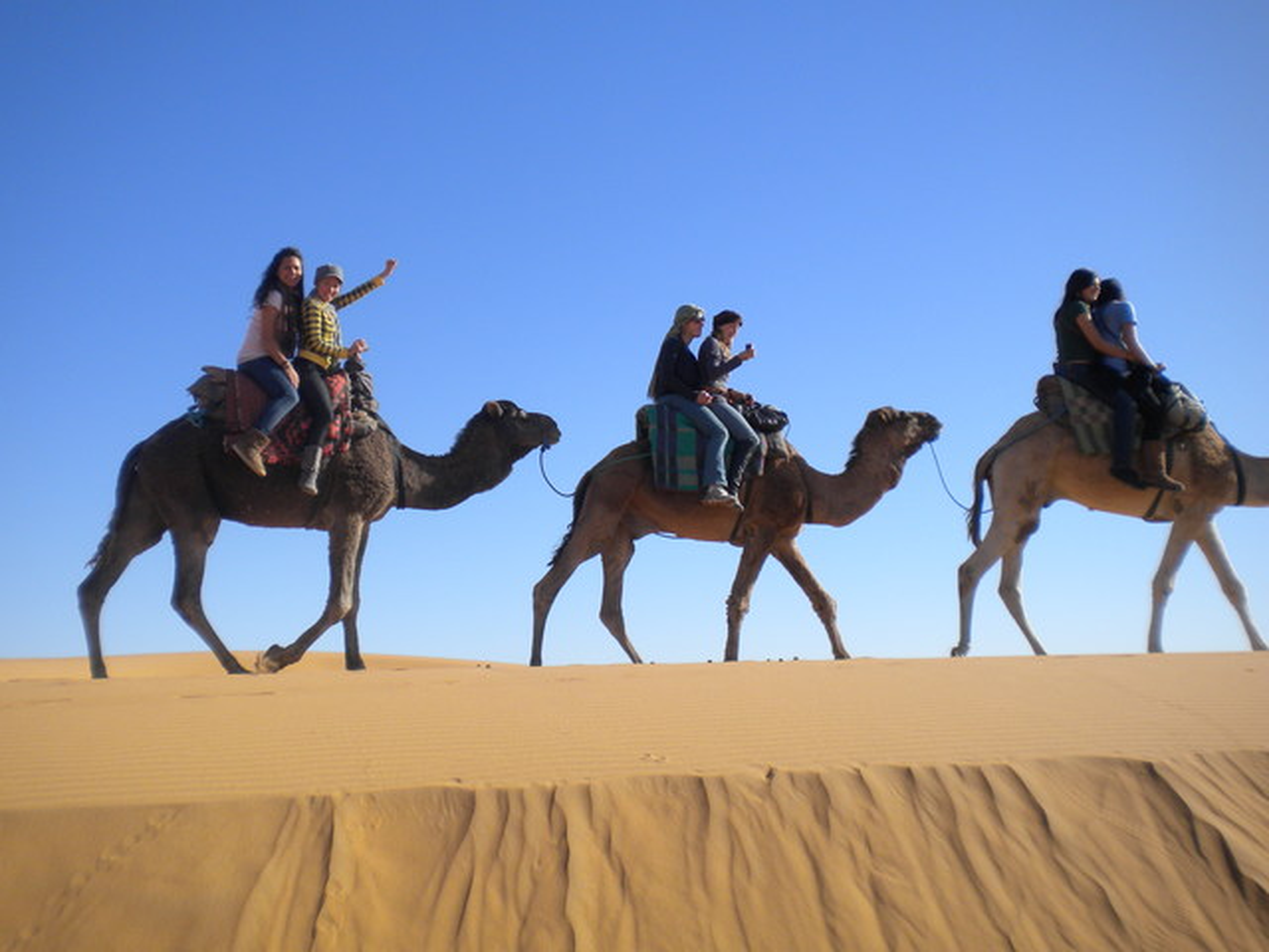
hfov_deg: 52.6
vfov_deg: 40.7
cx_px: 634
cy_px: 476
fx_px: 1283
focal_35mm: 35
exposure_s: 1/636
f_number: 4.6
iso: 80
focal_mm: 6.3
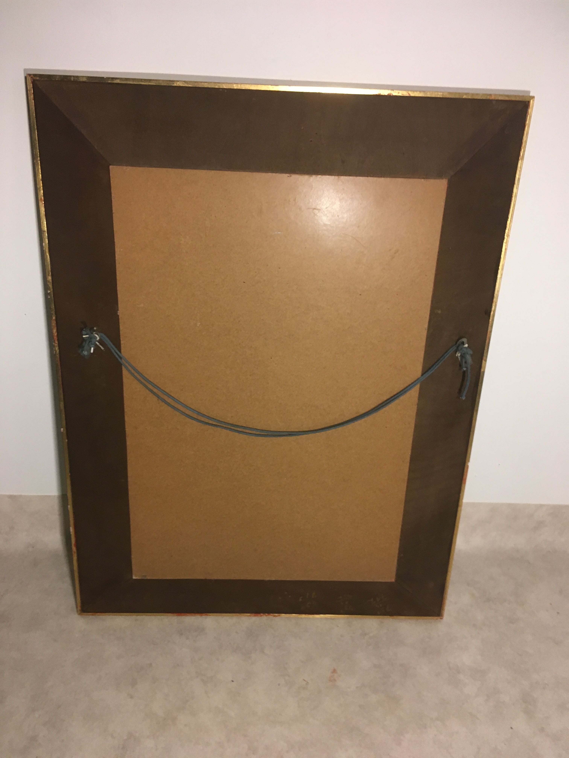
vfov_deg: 61.7
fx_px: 636
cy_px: 379
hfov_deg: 48.2
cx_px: 284
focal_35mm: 29
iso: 125
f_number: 2.2
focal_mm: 4.15
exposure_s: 1/33
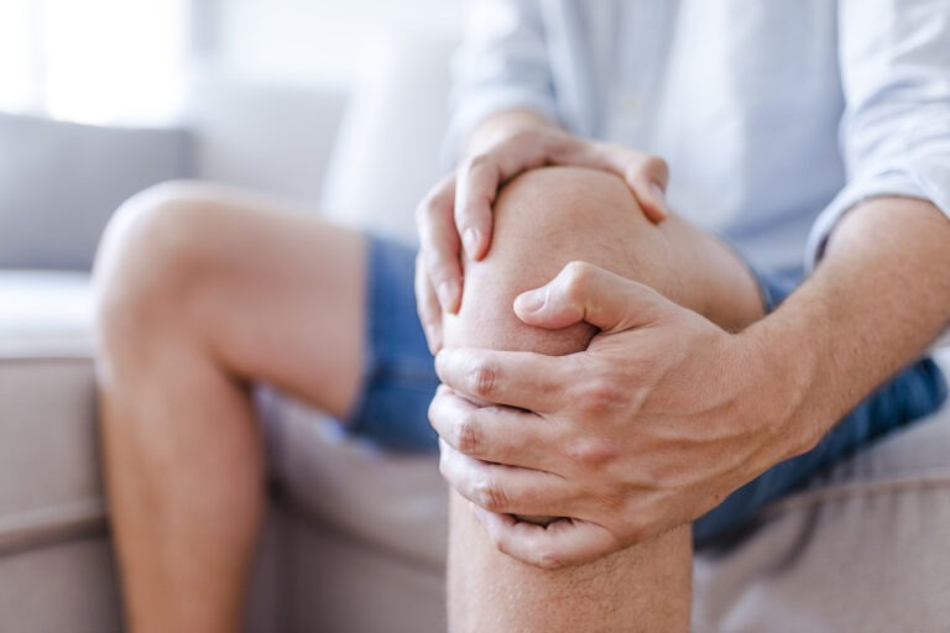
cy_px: 316
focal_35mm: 35
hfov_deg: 54.4
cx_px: 475
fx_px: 924
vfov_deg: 37.9
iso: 200
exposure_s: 1/200
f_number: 1.6
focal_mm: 35
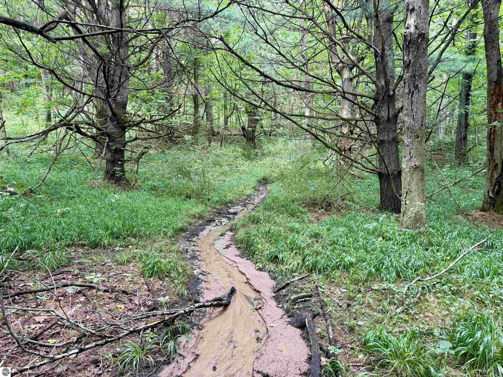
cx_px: 252
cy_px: 188
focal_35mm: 24
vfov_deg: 56.8
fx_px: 349
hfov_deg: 71.6
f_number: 1.78
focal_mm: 6.76
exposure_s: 1/121
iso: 200
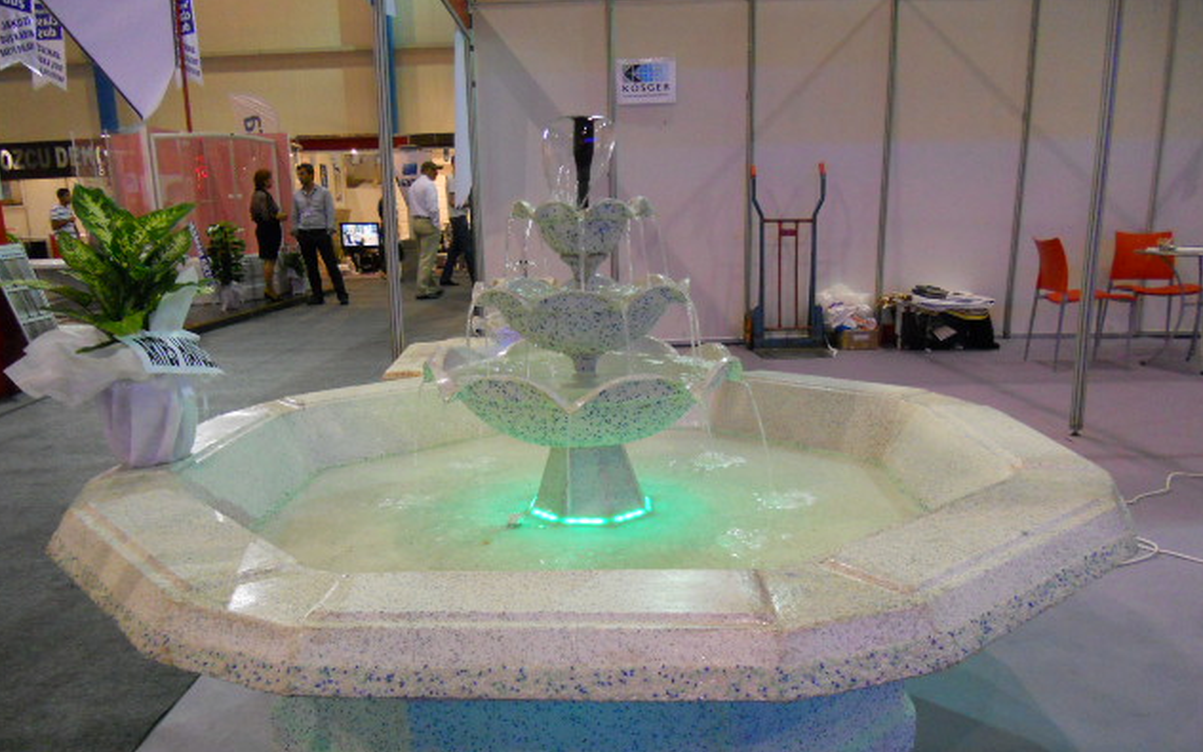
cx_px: 600
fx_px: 951
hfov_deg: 64.6
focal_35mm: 29
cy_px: 438
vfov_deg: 43.0
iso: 400
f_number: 3.2
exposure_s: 1/30
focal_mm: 4.9
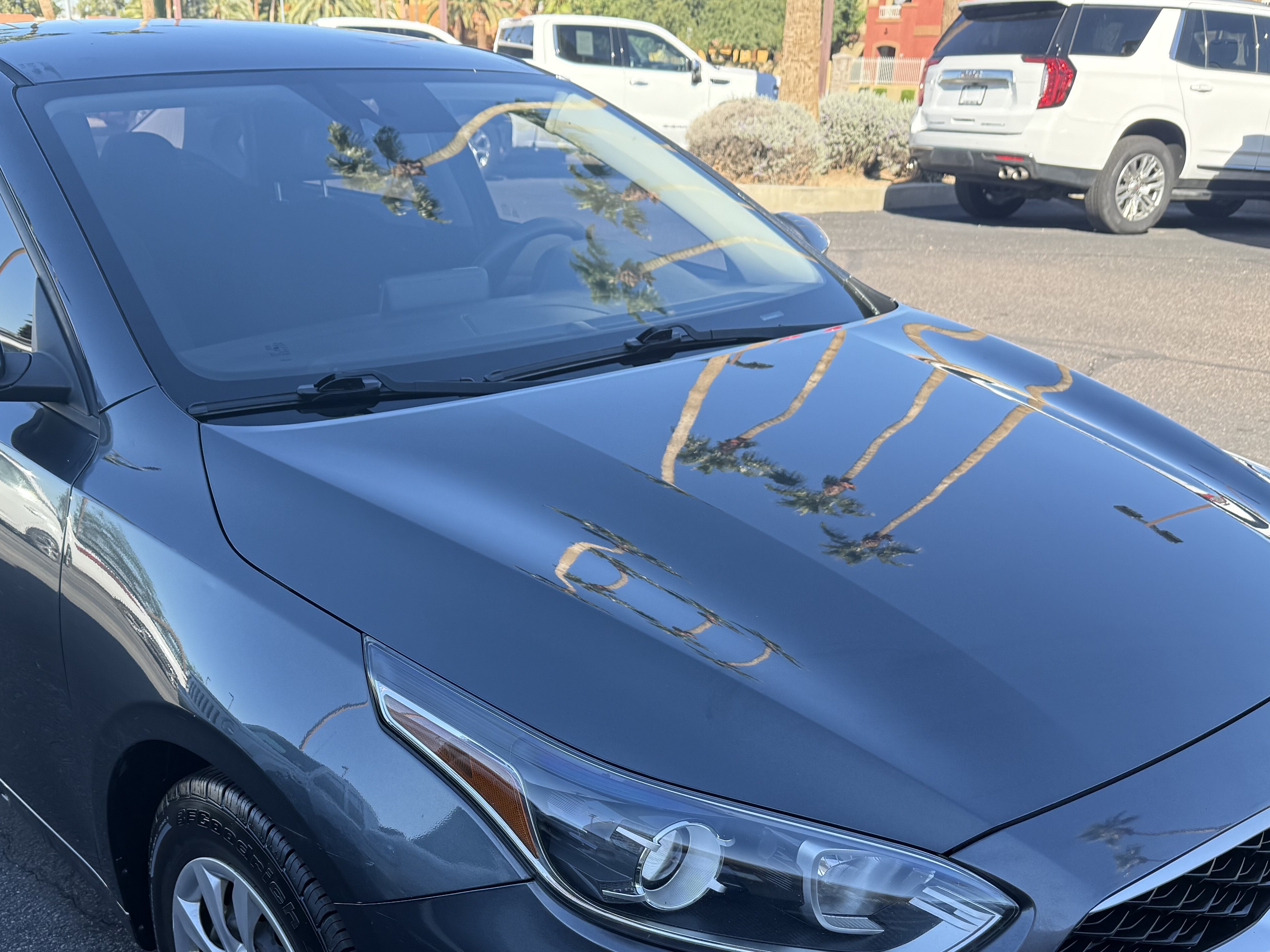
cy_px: 698
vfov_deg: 38.8
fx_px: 1321
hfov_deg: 51.1
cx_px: 532
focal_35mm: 36
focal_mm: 6.76
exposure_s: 1/931
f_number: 1.78
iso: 100
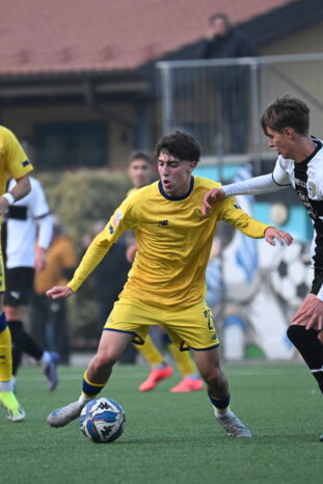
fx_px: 8862
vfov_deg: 3.1
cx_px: 141
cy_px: 244
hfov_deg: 2.1
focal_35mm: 659
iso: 6400
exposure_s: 1/1600
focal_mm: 400
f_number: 5.6
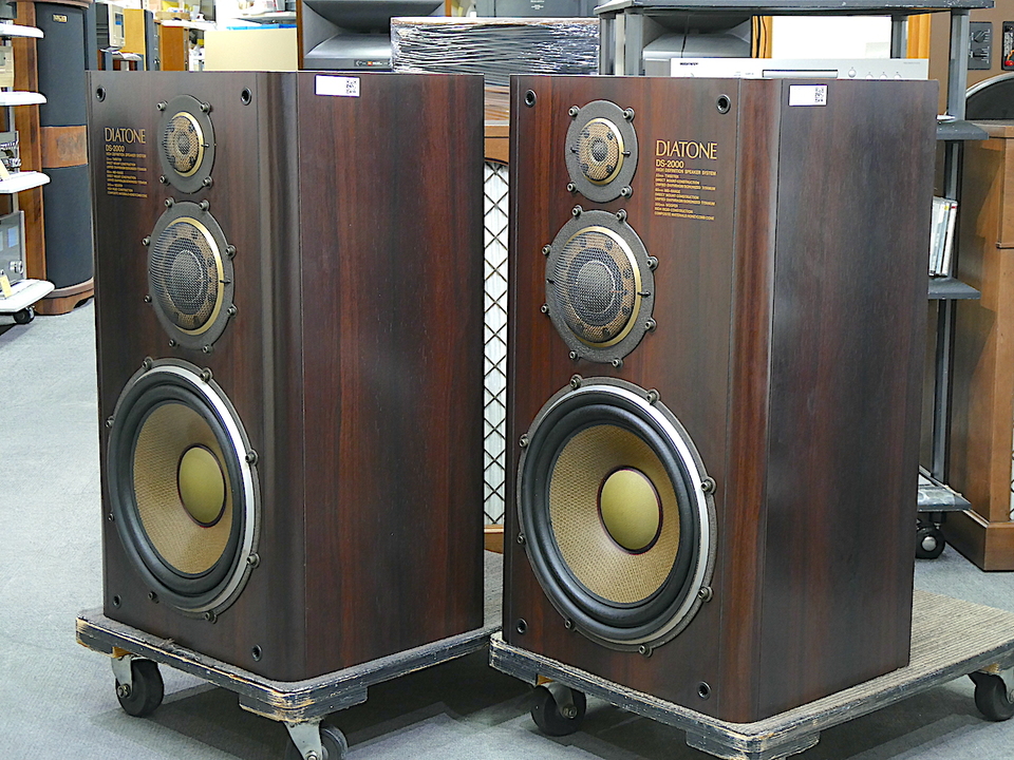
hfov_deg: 33.8
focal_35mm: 57
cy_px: 380
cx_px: 507
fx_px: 1670
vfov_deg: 25.7
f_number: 4.5
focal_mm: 10.3
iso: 200
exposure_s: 1/2.5
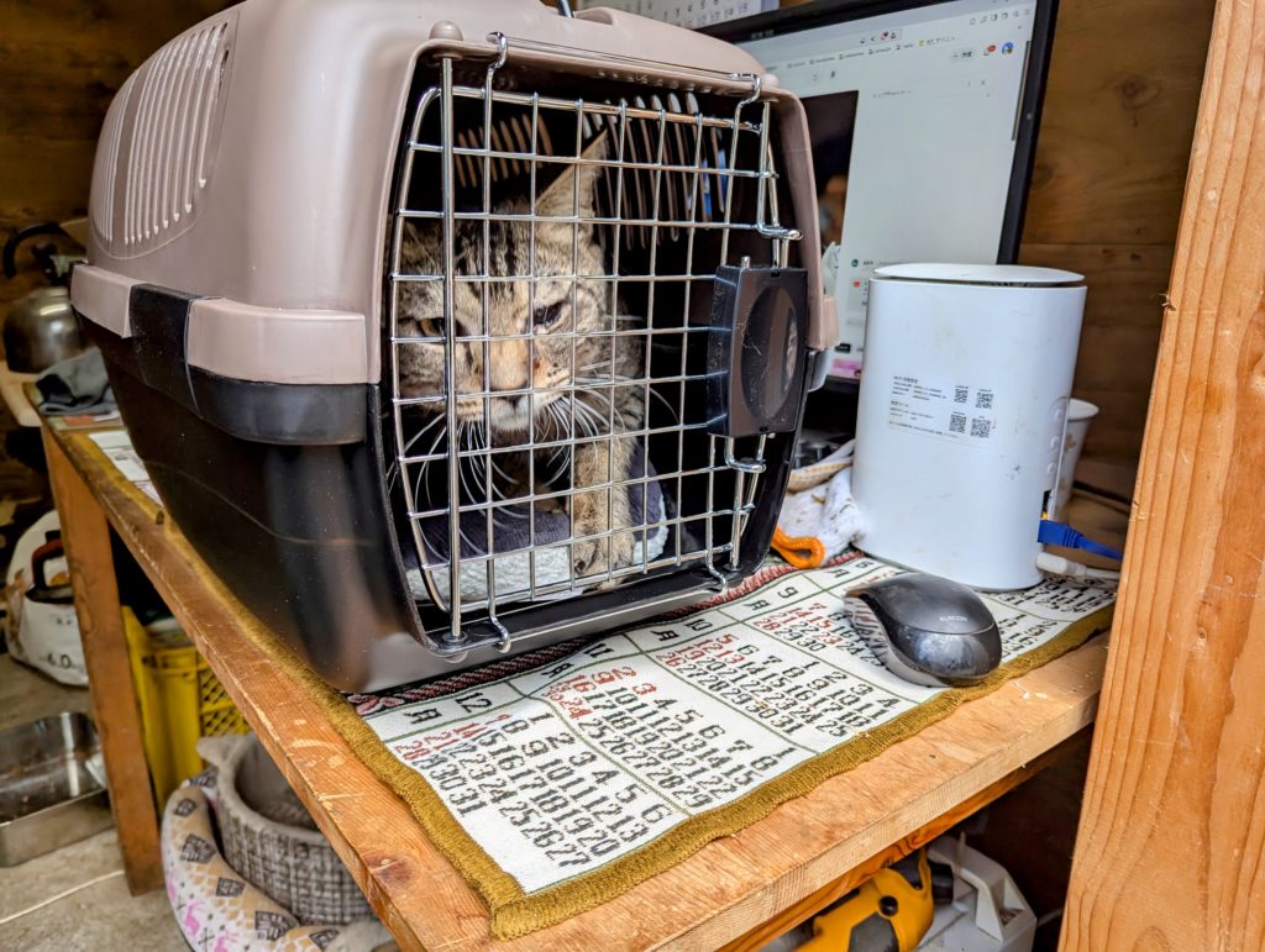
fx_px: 878
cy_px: 476
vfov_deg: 56.9
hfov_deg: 71.5
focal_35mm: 24
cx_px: 632
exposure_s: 1/100
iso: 55
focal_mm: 6.81
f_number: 1.85
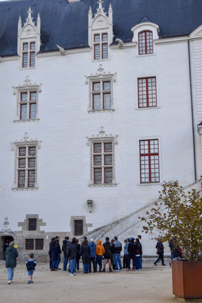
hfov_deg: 26.5
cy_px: 152
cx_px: 101
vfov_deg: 38.9
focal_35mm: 51
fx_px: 429
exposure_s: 1/1250
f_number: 5
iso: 400
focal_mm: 34
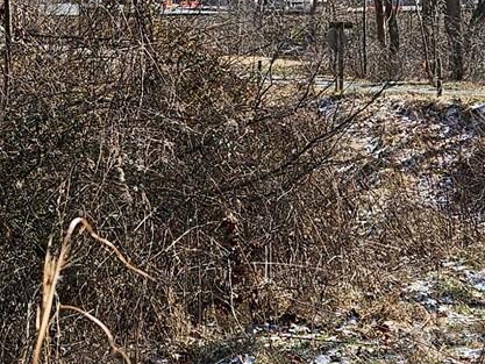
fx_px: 1584
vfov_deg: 12.9
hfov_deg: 17.3
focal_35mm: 113
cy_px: -14
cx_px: 112
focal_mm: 5.4
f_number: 1.8
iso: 32
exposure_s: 1/1645
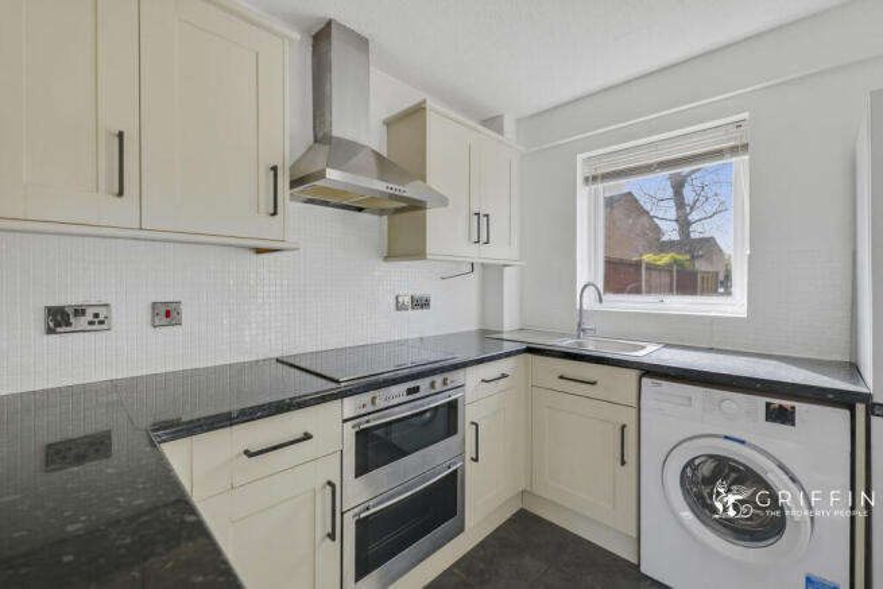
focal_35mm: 14
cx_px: 442
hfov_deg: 104.2
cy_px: 294
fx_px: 343
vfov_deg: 81.2
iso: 100
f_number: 2.8
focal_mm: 14
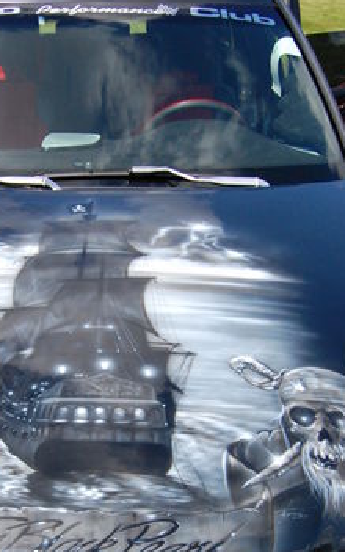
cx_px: 85
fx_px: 752
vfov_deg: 39.5
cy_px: 392
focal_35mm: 50
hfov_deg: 25.5
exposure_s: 1/4000
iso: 800
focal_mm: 18
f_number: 4.5
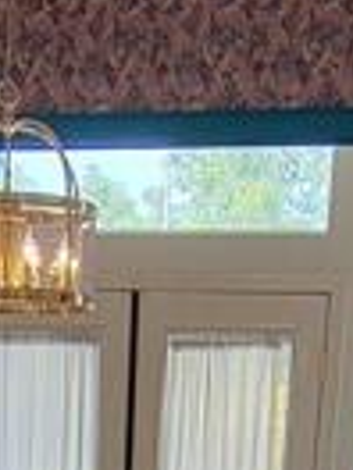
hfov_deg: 14.6
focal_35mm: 101
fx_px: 1373
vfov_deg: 14.6
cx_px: 111
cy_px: 1036
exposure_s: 1/60
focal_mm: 2.2
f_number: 2.2
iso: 100
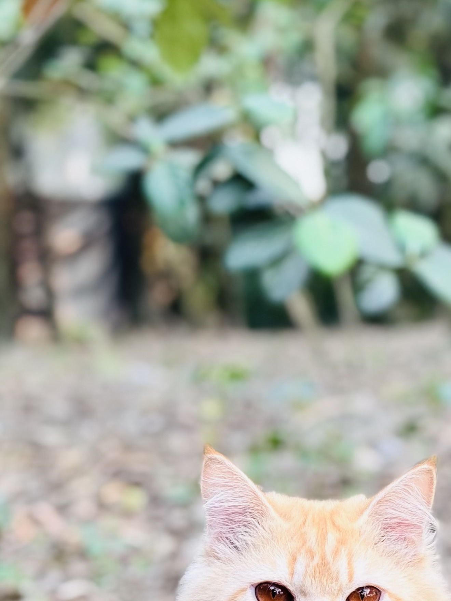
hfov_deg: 13.4
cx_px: 380
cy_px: 563
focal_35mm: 110
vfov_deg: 17.6
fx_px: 1910
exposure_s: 1/121
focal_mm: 6.76
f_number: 1.78
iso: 50
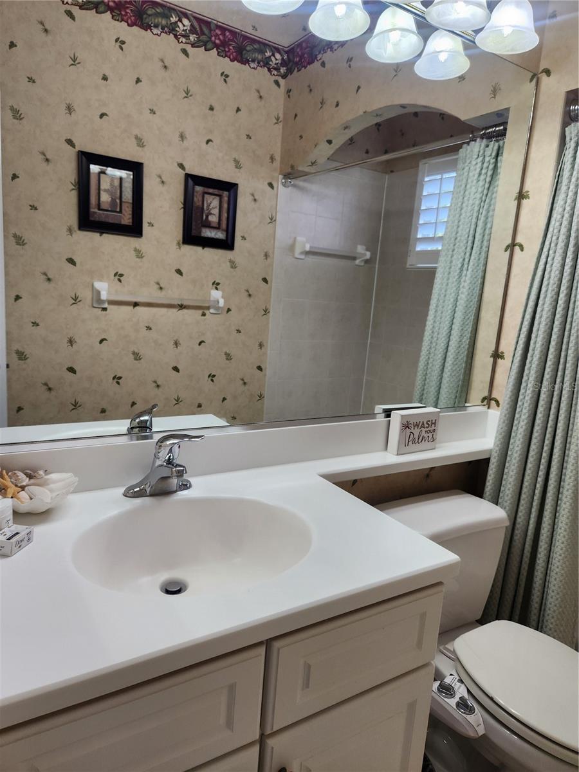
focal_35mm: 23
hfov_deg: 58.9
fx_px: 513
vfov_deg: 73.9
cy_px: 386
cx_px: 290
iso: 125
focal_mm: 5.4
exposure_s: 1/180
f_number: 1.8
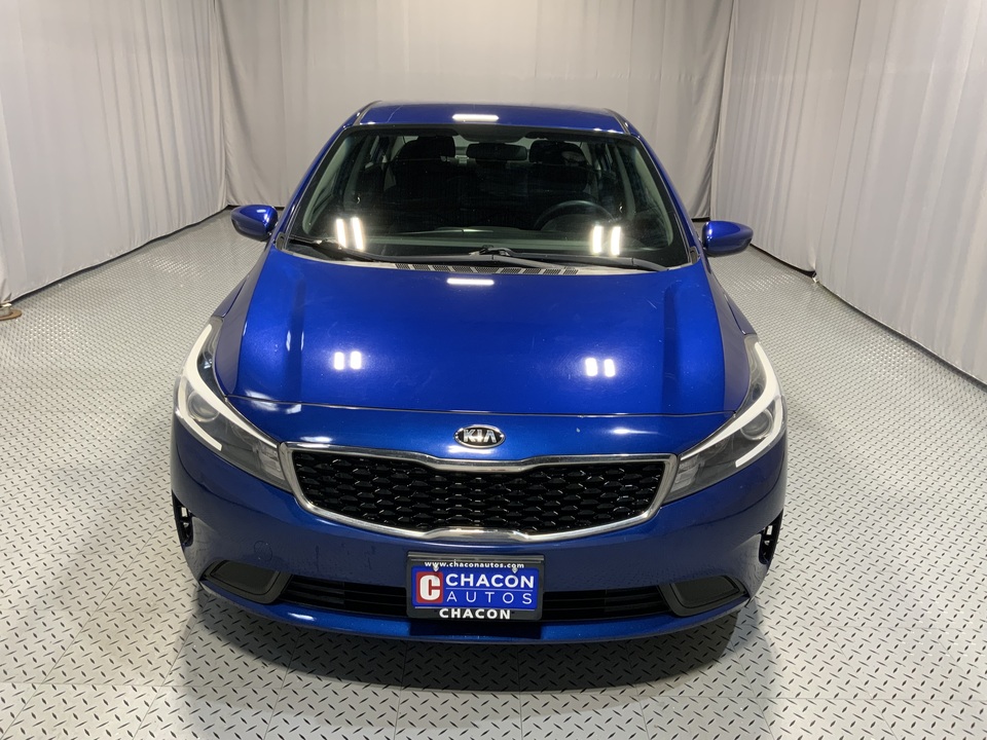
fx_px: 827
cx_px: 494
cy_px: 370
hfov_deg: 61.7
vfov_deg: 48.2
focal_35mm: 29
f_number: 1.8
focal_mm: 3
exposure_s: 1/60
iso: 80
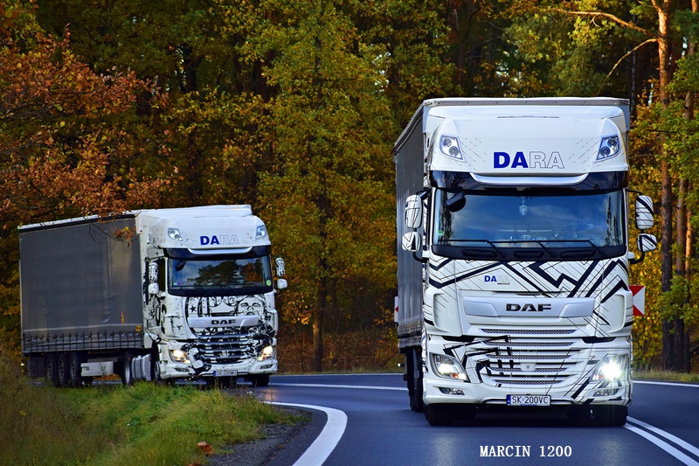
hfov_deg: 8.1
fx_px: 4950
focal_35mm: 255
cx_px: 350
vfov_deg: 5.4
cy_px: 233
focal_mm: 170
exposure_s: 1/640
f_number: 6.3
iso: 800
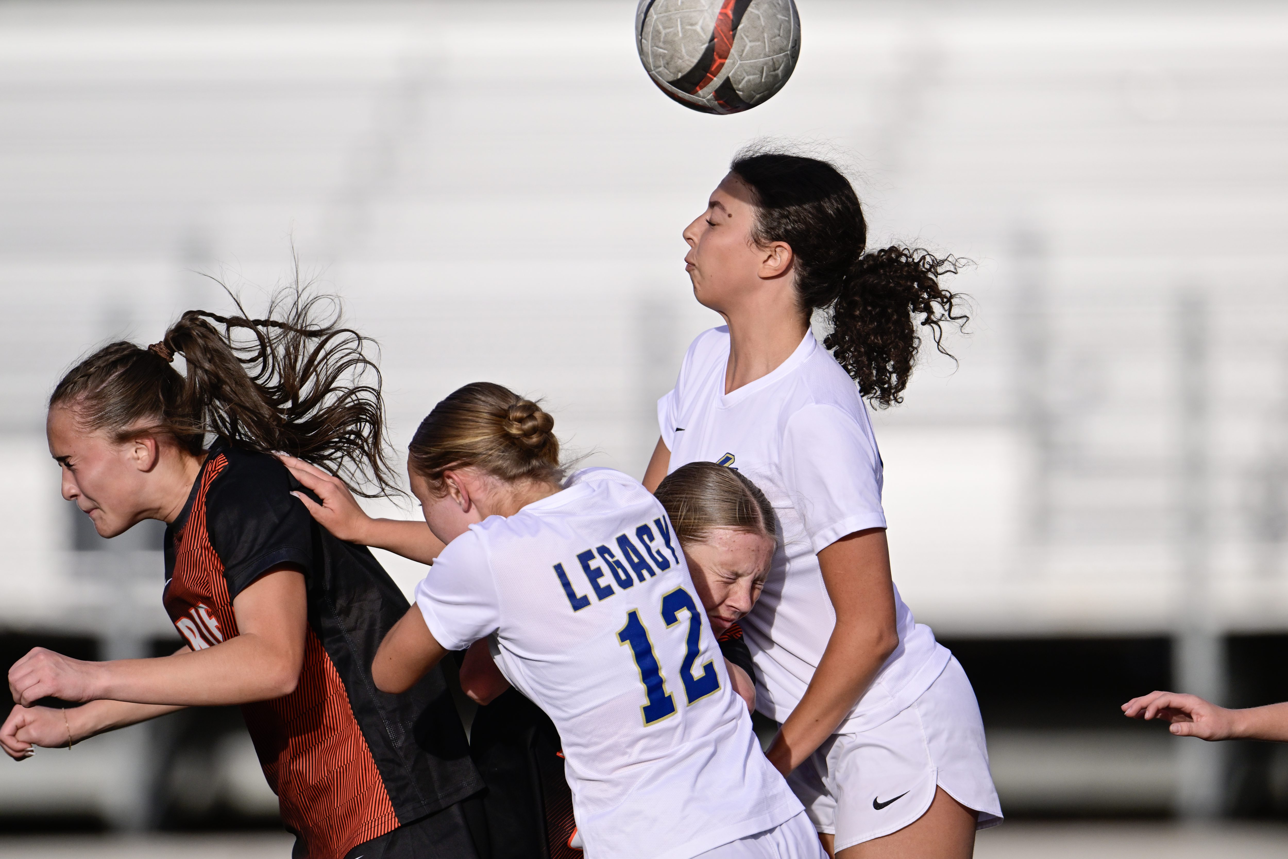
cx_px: 644
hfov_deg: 3.4
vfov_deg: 2.3
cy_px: 430
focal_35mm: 600
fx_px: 21464
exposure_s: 1/6400
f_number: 4
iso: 800
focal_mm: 600
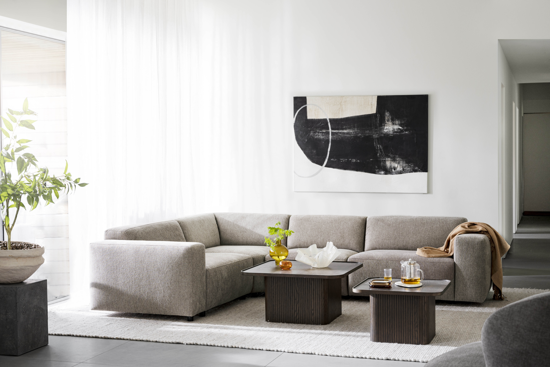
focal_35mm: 50
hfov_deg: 39.6
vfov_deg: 27.0
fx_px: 764
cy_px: 184
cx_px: 275
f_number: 4.5
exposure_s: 1/4
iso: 80
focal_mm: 50
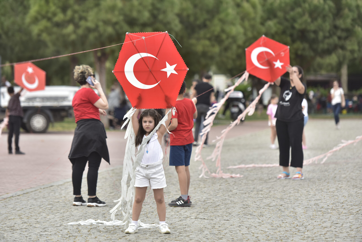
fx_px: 1509
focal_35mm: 150
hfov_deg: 13.7
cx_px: 181
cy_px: 121
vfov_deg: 9.2
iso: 250
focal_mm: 150
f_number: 2.8
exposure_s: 1/1600
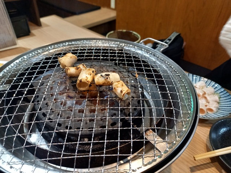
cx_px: 116
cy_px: 86
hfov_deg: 69.4
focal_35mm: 25
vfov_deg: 54.9
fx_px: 167
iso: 400
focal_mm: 4.65
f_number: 1.8
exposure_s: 1/40
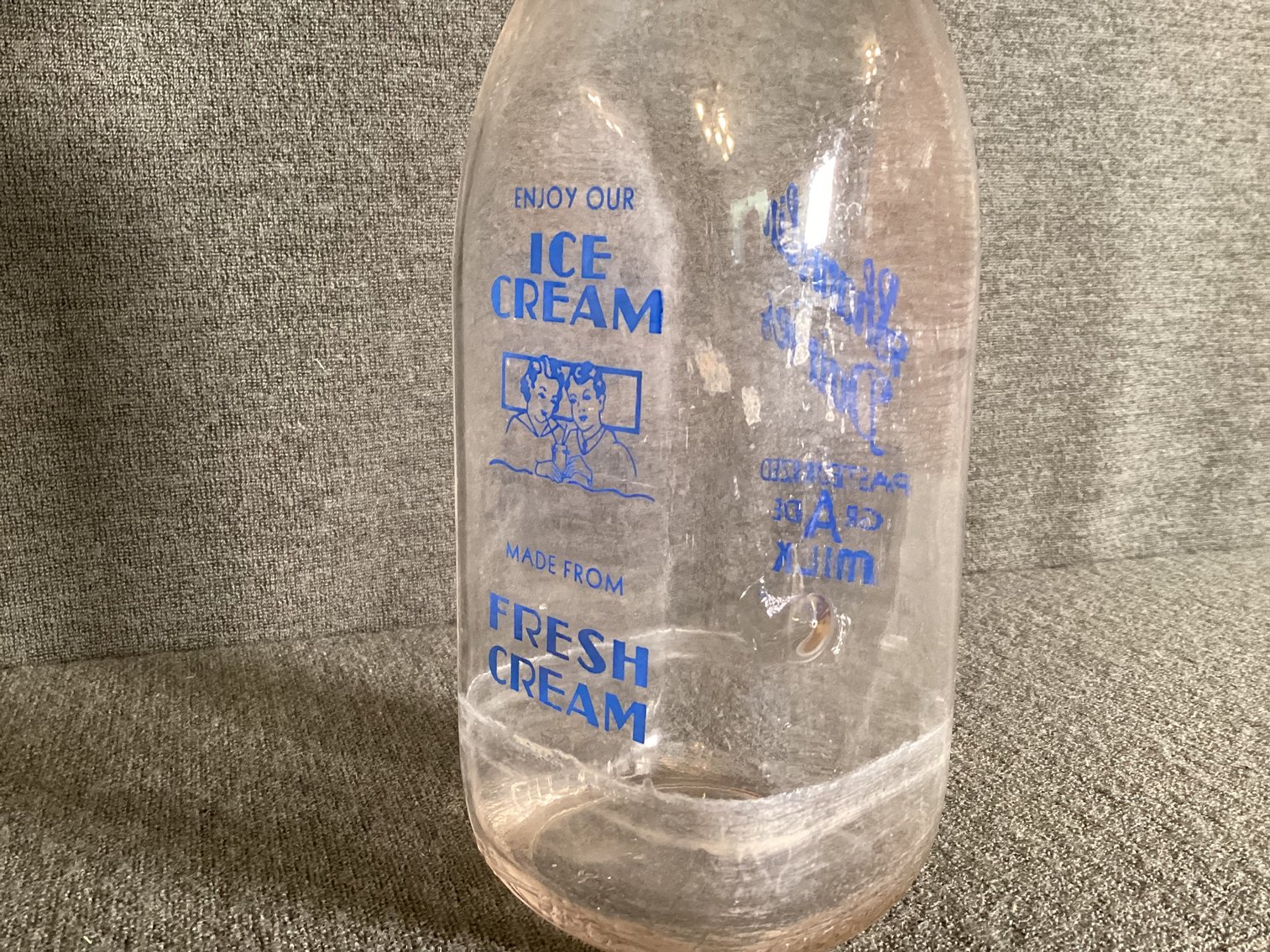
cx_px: 635
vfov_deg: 45.4
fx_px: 1137
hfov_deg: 58.3
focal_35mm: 31
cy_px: 476
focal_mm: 3.3
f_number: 2.4
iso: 250
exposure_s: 1/60
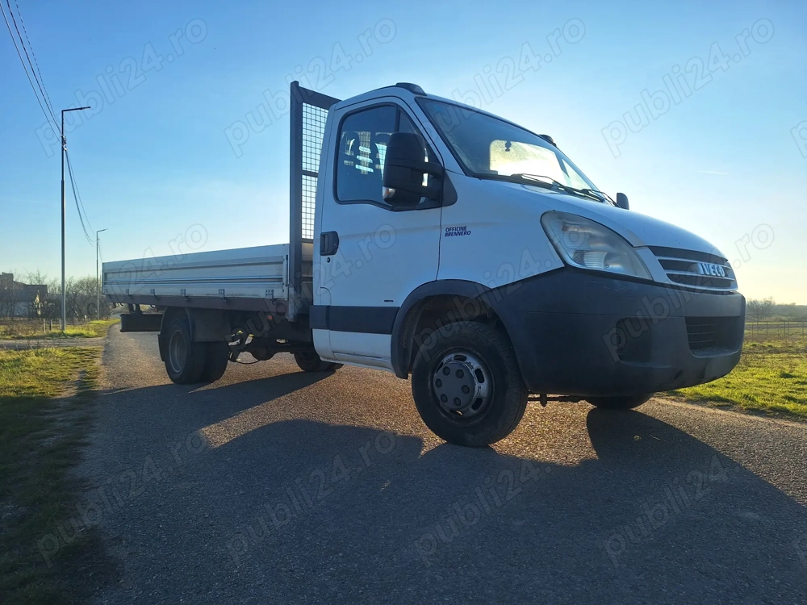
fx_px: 536
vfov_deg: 58.9
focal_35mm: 23
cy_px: 302
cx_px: 404
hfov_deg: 73.9
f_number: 1.8
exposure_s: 1/2049
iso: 40
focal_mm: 5.54
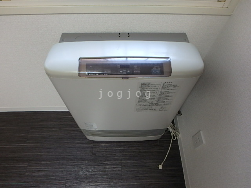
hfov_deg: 79.0
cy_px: 94
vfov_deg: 63.4
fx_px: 152
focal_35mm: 21
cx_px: 126
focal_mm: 3.7
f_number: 3.5
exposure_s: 1/30
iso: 320
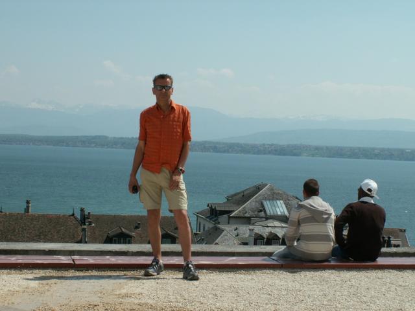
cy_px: 156
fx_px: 791
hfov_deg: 29.4
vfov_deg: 22.3
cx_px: 208
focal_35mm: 66
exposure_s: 1/250
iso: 50
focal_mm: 11
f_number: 8
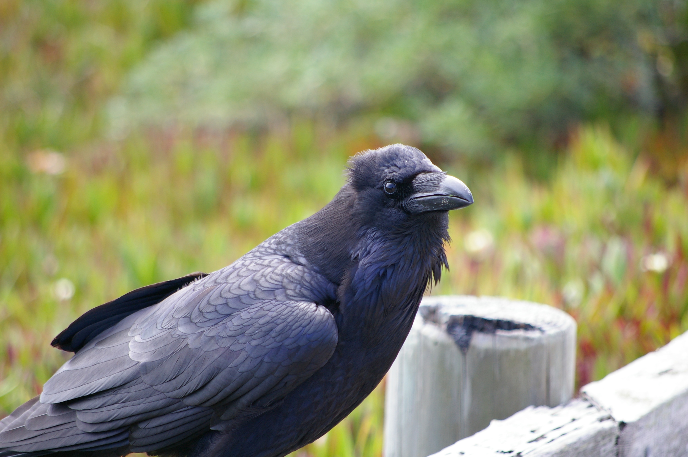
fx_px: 5728
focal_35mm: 300
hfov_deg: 6.9
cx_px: 344
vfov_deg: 4.6
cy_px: 228
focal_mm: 200
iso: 400
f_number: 5.6
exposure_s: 1/180
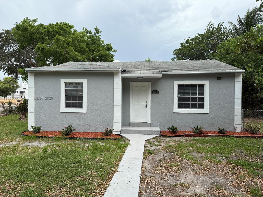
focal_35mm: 24
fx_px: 182
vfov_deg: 56.8
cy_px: 98
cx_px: 132
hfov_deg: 71.6
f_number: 1.78
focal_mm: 6.76
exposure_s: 1/2445
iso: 80
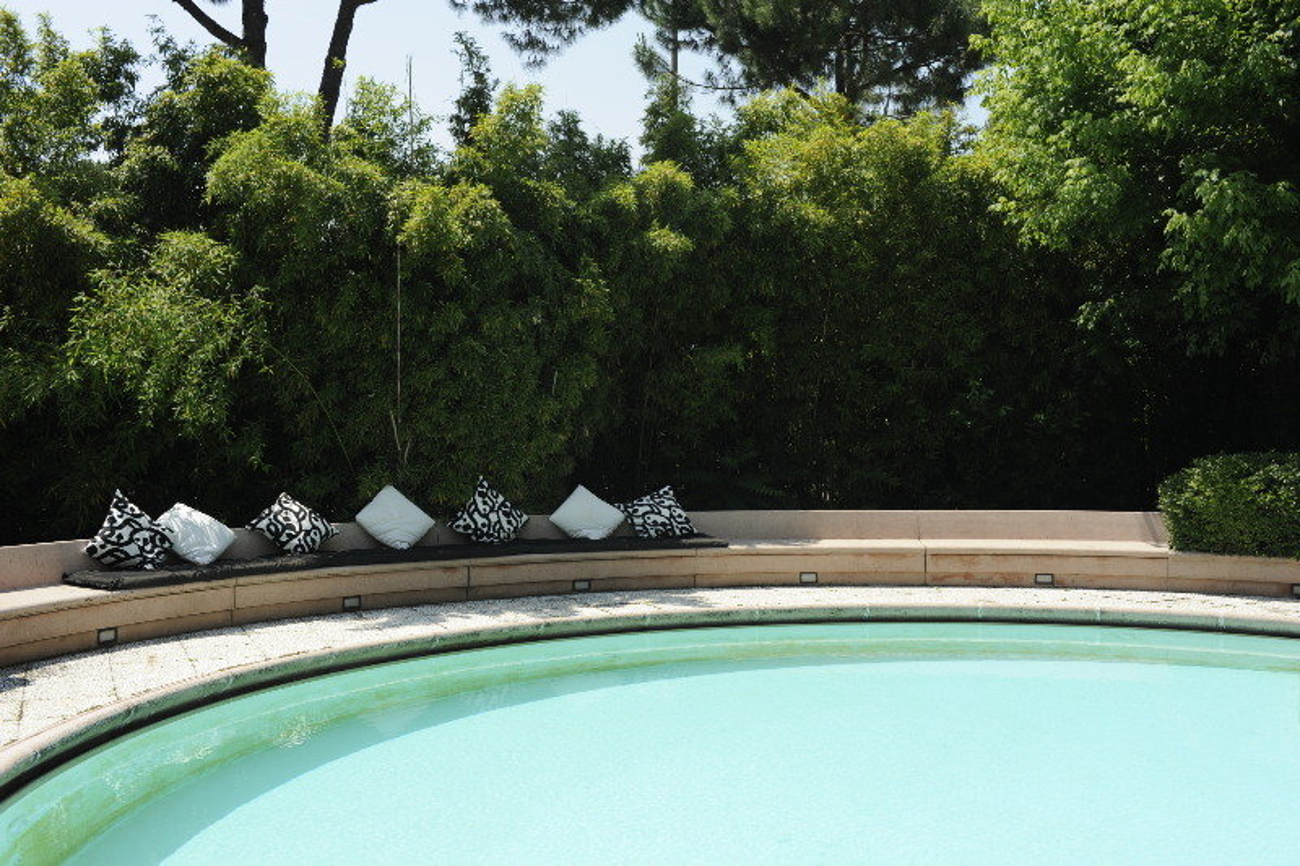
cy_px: 433
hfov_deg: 54.4
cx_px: 650
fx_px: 1264
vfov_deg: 37.8
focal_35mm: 35
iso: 200
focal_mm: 35
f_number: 16
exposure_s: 1/250
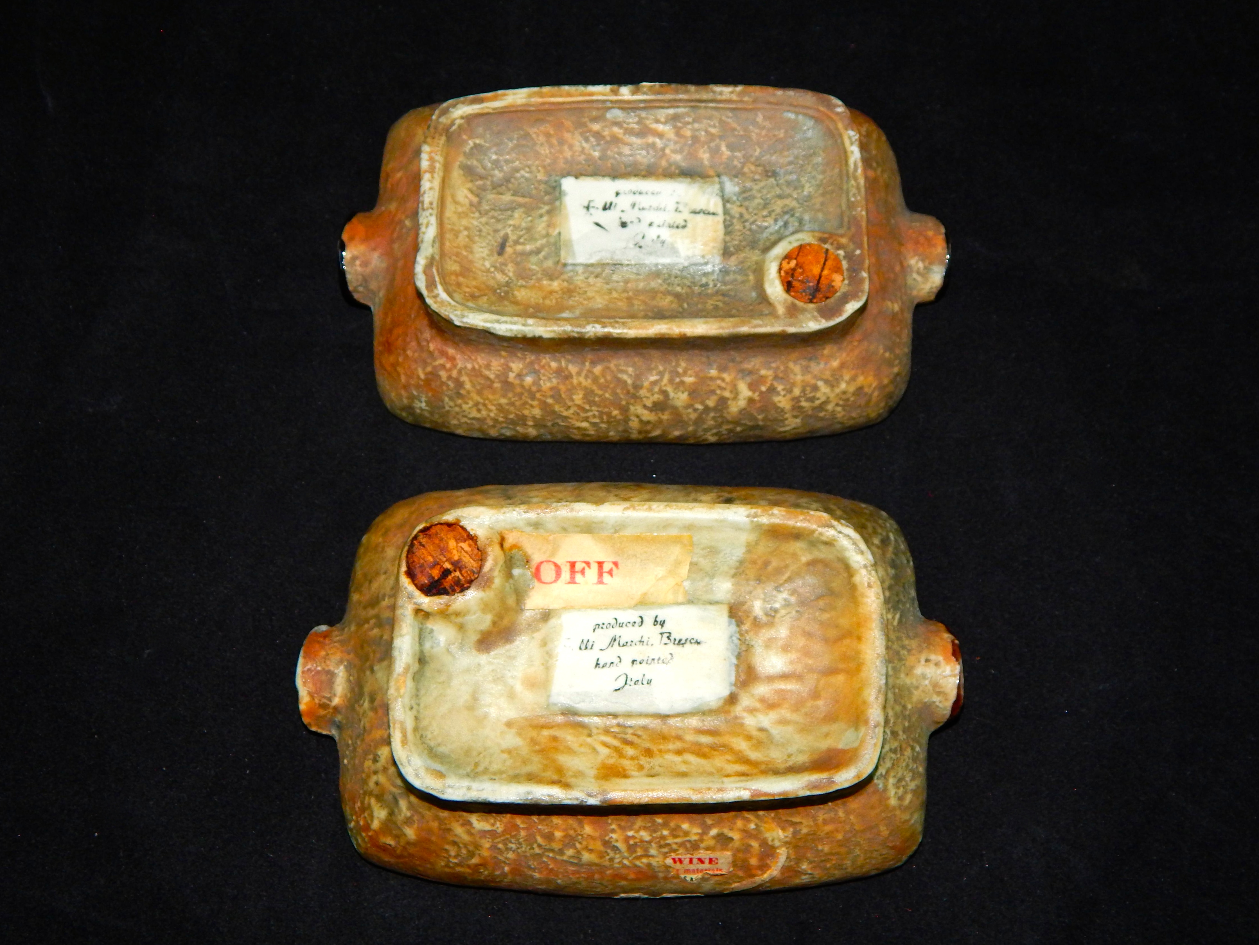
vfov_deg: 33.6
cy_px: 472
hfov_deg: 43.8
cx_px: 630
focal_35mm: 43
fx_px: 1564
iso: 200
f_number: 7.1
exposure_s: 1/30
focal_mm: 7.7
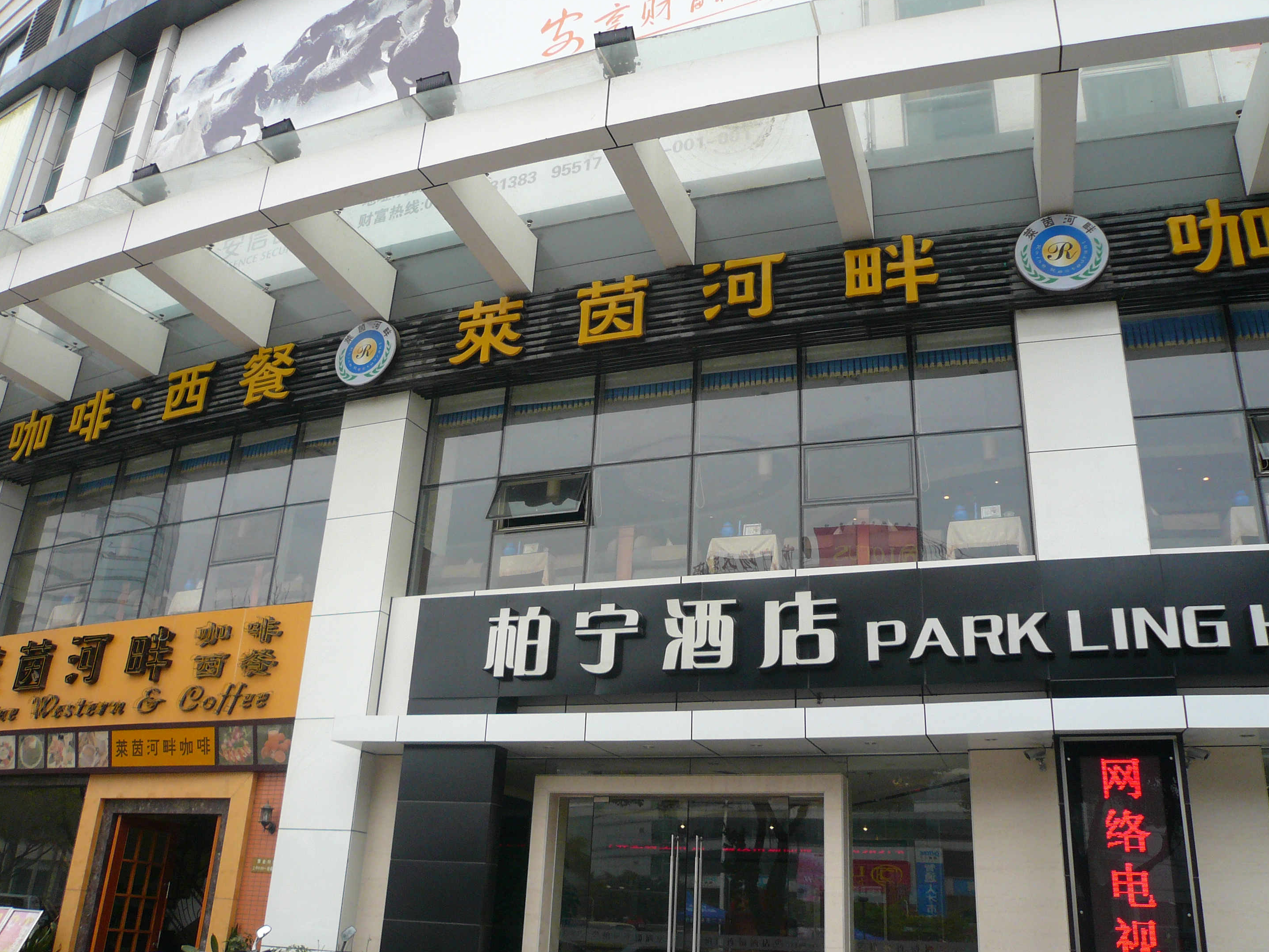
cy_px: 497
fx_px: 1100
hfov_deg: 60.0
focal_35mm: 30
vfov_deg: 46.8
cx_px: 626
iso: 100
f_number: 2.8
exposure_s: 1/400
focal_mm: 4.6
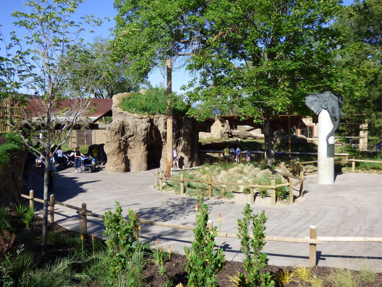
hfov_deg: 51.4
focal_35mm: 36
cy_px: 144
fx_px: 397
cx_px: 191
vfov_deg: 39.7
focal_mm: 6.18
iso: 100
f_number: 3.4
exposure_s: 1/1000
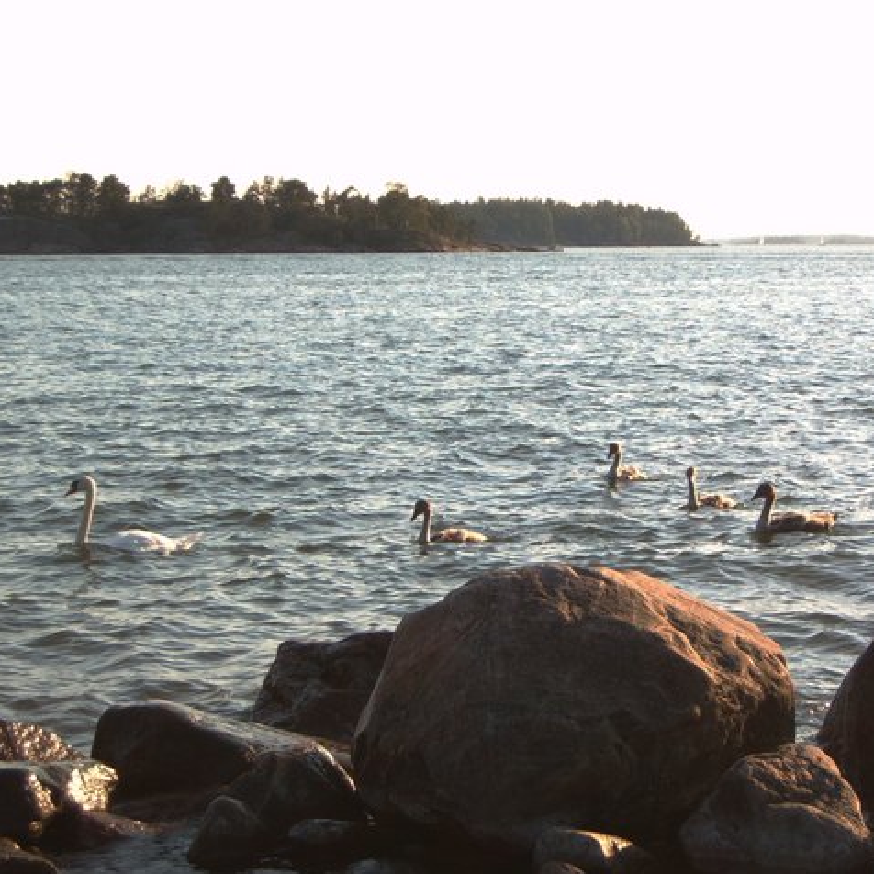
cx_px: 542
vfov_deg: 17.2
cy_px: 437
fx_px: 2885
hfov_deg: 17.2
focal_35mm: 101
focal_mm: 14.2
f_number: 4.3
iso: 63
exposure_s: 1/250
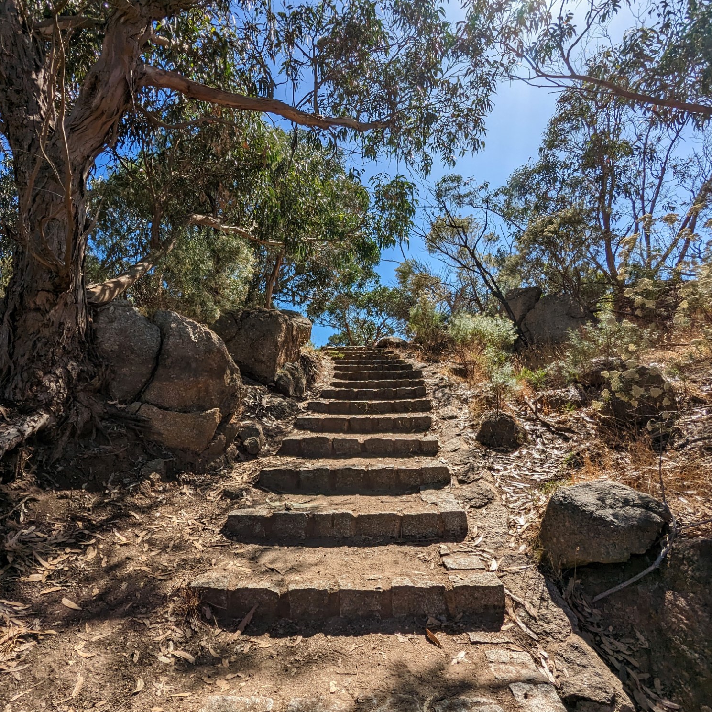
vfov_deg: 77.7
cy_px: 356
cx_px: 321
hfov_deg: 77.5
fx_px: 442
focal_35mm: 19
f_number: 2.2
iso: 46
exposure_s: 1/1550
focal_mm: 2.35
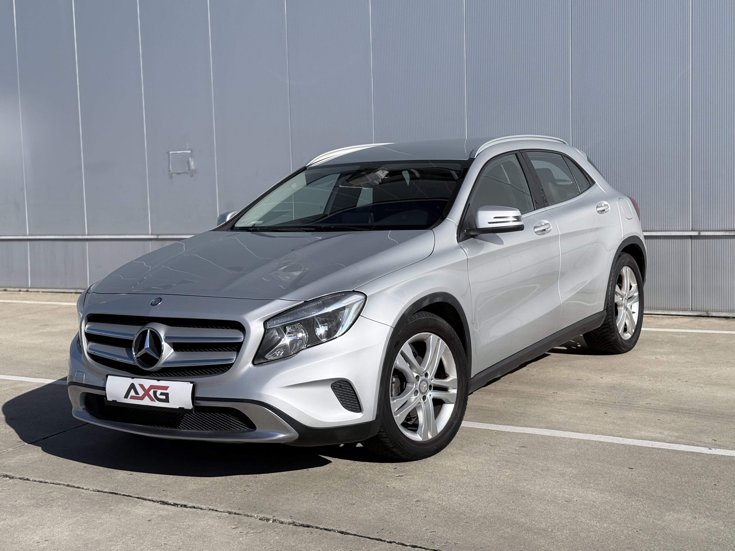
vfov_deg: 30.3
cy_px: 276
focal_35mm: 48
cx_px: 368
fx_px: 1019
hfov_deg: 39.7
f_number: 1.78
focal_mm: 6.76
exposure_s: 1/7143
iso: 64
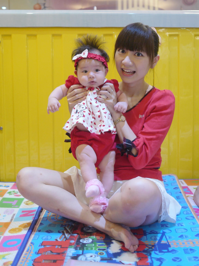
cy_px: 112
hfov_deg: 30.9
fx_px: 360
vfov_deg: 40.3
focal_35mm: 47
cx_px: 105
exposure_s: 1/60
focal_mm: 20
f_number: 1.7
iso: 320
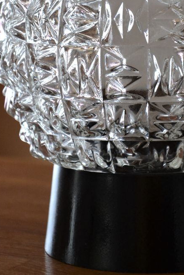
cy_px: 67
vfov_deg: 8.0
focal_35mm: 258
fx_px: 1974
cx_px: 118
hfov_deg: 5.3
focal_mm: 105
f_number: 5.6
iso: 1100
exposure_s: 1/125
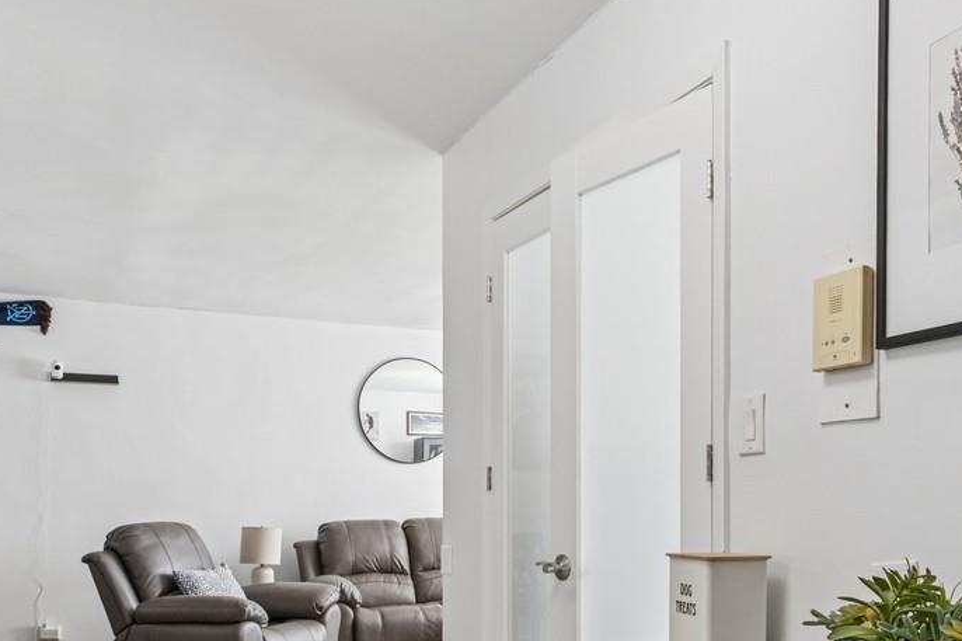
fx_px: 935
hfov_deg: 54.3
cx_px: 530
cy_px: 515
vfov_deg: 36.5
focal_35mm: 35
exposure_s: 1/20
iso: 640
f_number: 14
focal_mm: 15
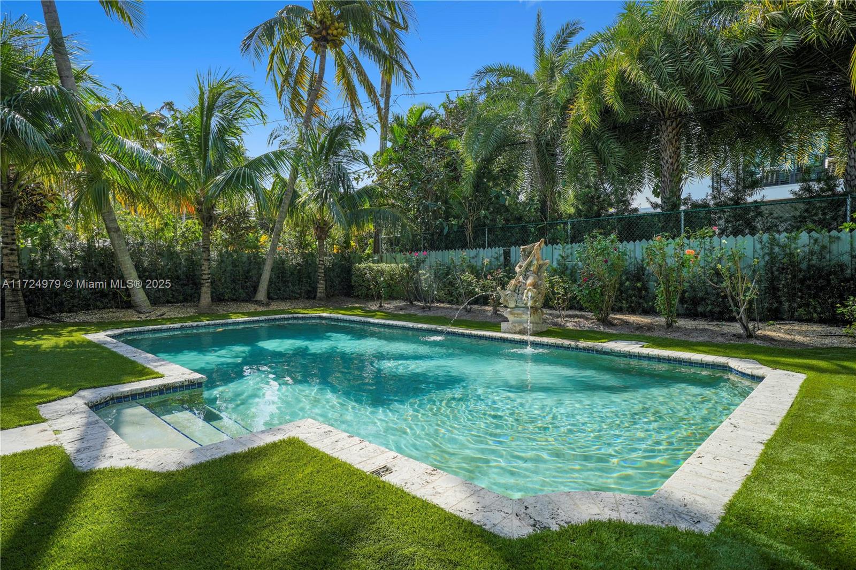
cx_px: 428
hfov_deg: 84.0
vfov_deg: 61.9
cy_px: 285
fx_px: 475
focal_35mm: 20
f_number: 9
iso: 250
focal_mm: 20
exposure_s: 1/640
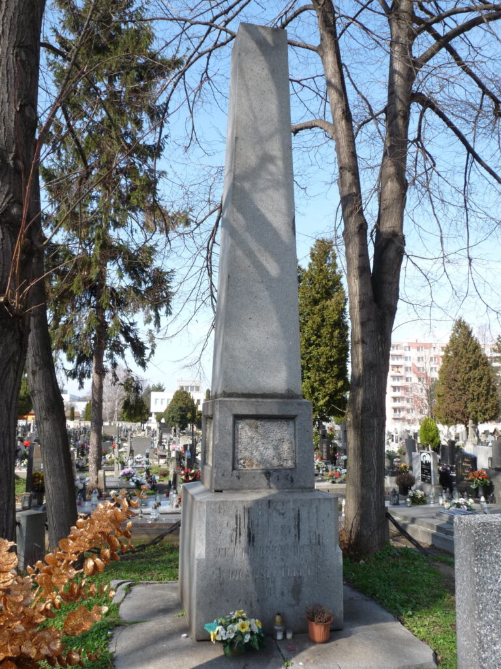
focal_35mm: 27
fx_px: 521
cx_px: 250
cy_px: 334
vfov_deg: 65.3
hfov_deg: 51.4
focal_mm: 4.8
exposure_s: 1/200
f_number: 5
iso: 100
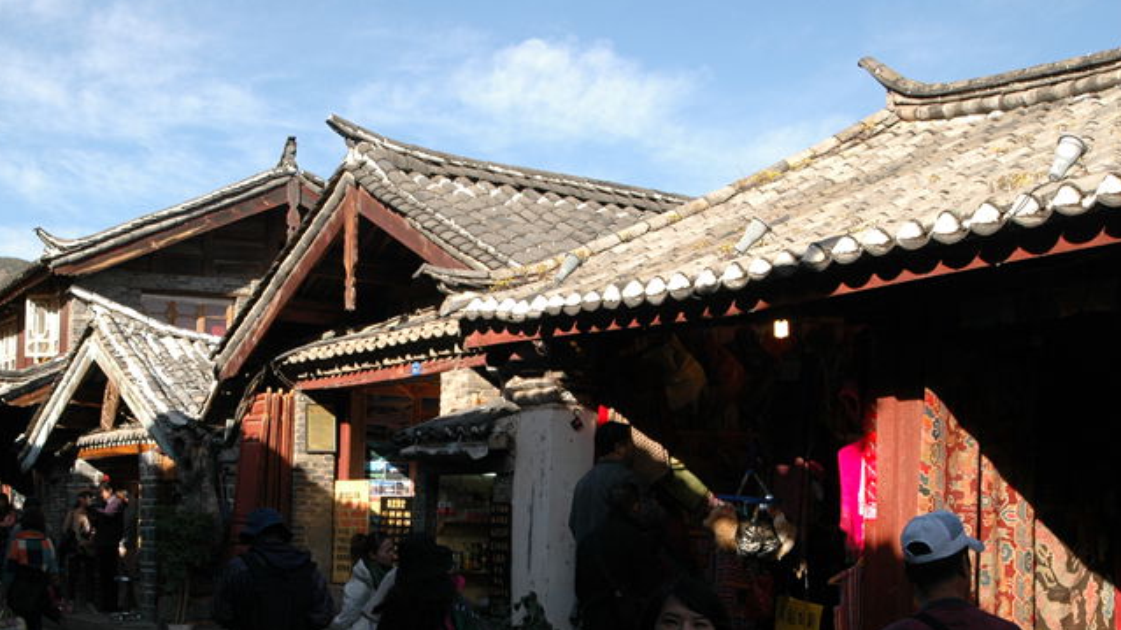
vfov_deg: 21.7
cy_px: 445
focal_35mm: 55
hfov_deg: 37.7
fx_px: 1634
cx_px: 437
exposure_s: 1/250
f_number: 8
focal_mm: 28
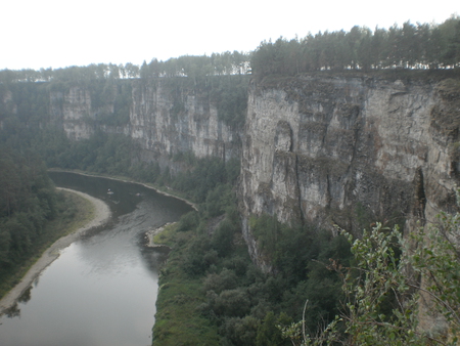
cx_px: 230
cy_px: 173
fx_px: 479
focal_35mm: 36
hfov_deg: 51.3
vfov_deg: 39.7
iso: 100
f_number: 4.6
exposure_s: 1/200
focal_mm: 6.3
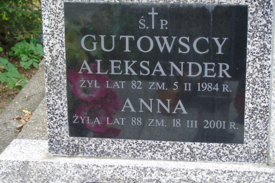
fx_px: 756
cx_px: 138
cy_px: 81
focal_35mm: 99
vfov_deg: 13.8
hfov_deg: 20.6
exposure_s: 1/80
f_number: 4.3
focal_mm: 17
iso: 200
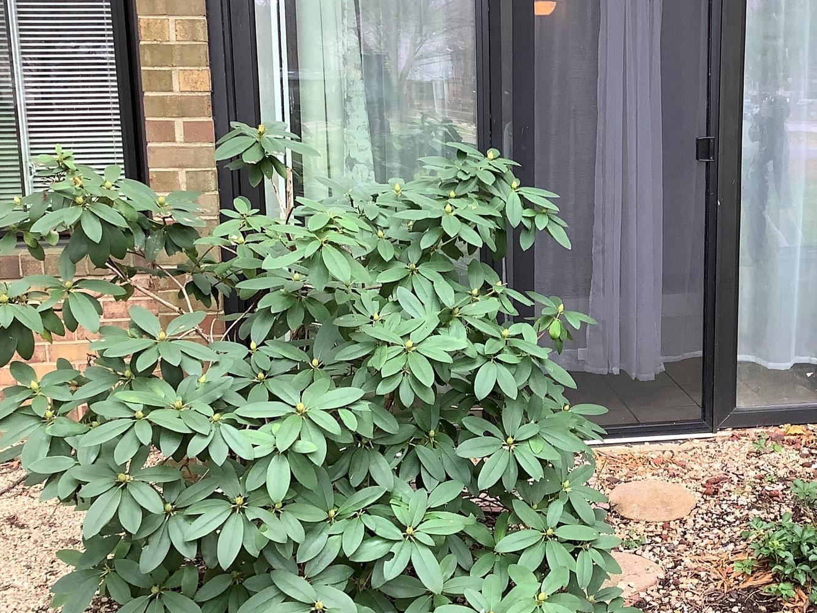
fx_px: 1133
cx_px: 591
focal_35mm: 48
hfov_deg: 38.8
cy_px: 258
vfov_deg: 30.2
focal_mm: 3.3
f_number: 2.4
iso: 50
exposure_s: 1/60
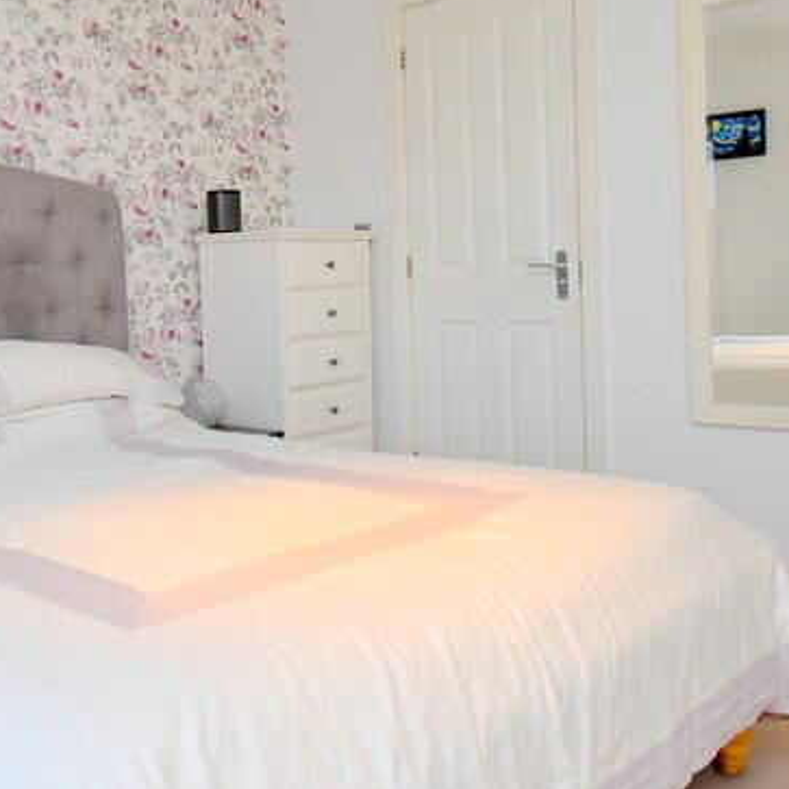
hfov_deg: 45.4
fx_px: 928
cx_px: 267
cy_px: 325
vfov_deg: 45.9
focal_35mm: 36
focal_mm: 10
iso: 800
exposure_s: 1/125
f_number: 4.5
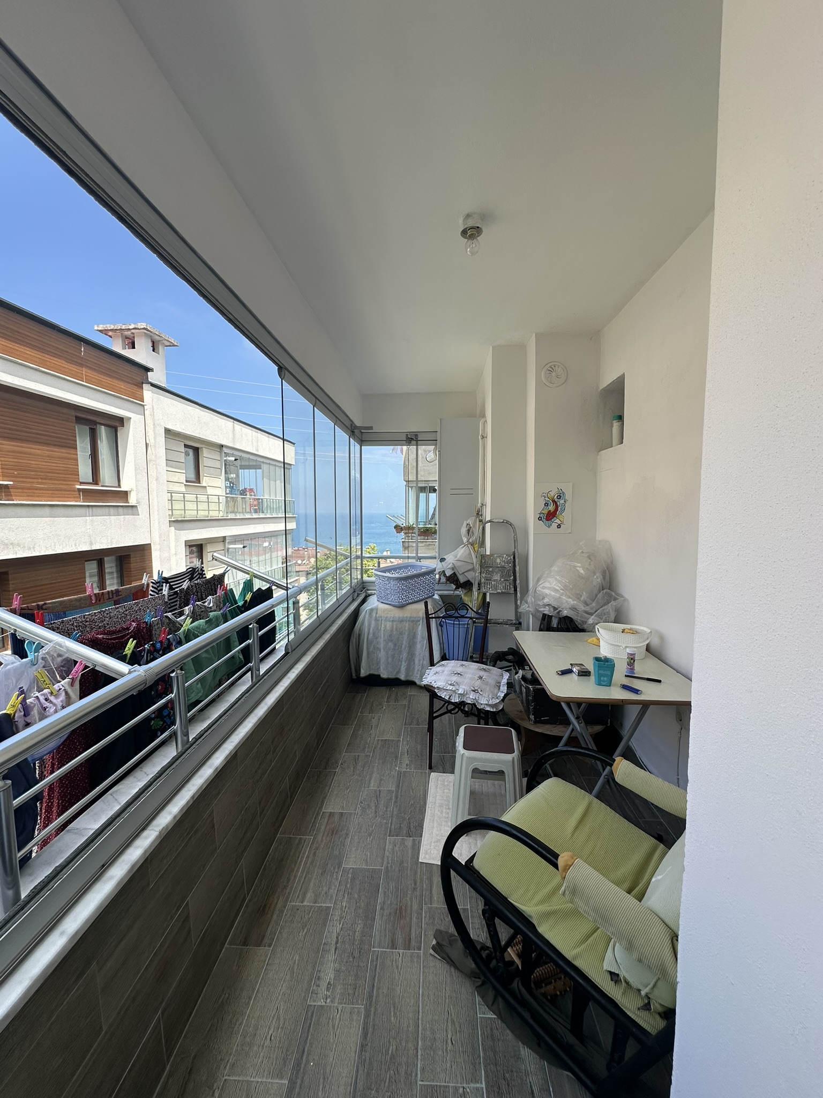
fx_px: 444
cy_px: 549
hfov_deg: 85.7
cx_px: 412
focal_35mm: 14
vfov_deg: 102.1
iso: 40
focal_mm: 2.22
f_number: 2.2
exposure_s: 1/720
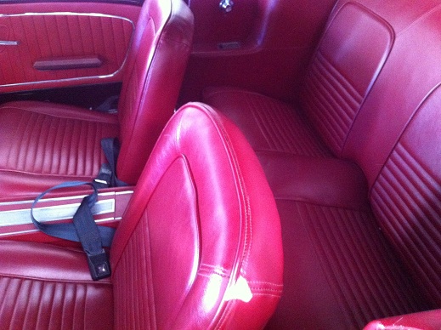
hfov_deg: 52.7
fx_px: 445
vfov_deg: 40.6
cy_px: 165
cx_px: 220
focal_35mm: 35
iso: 640
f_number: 2.8
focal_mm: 3.85
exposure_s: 1/15
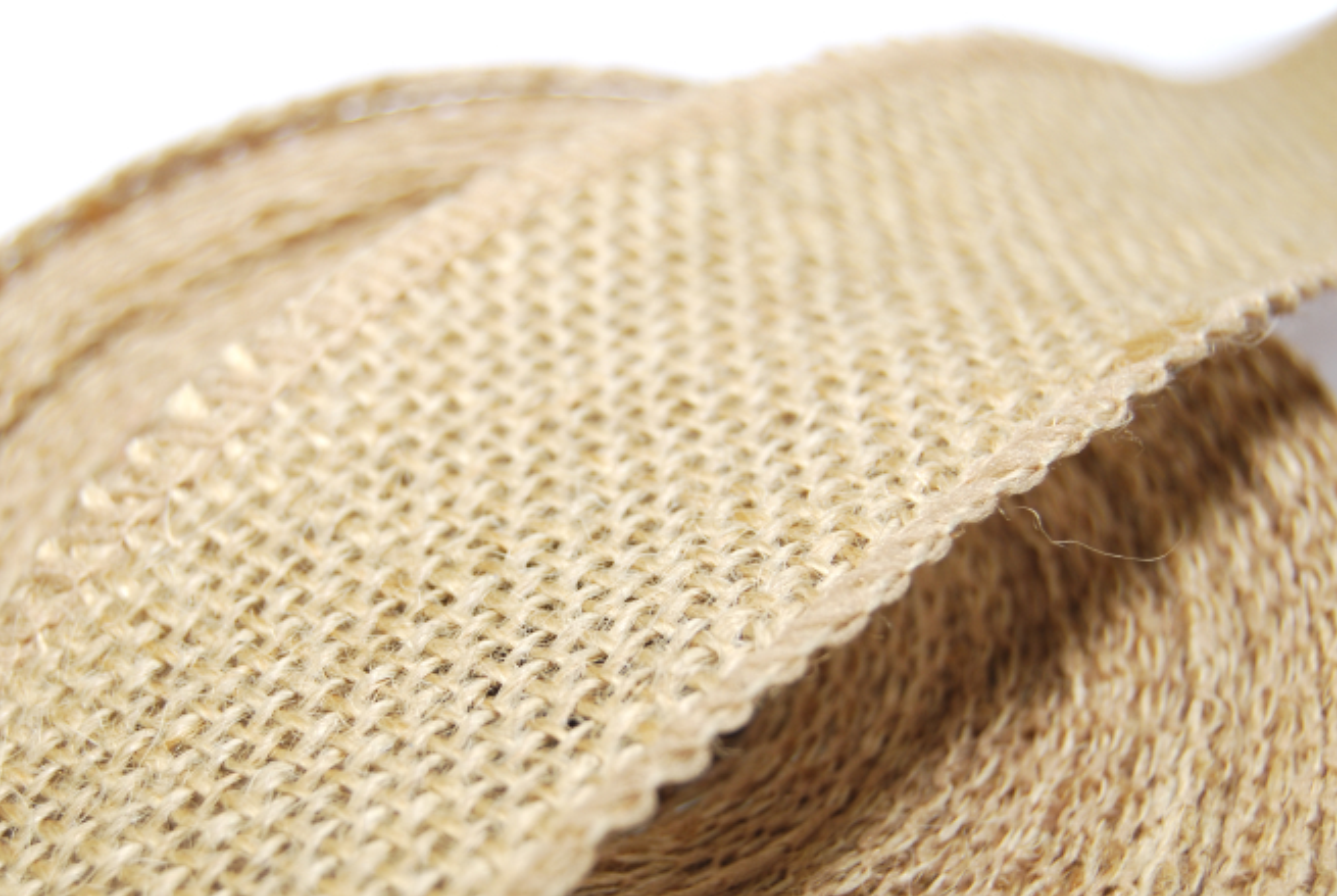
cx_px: 563
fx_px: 2864
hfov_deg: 26.2
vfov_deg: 17.8
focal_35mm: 77
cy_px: 543
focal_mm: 42
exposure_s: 1/100
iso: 200
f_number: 5.3
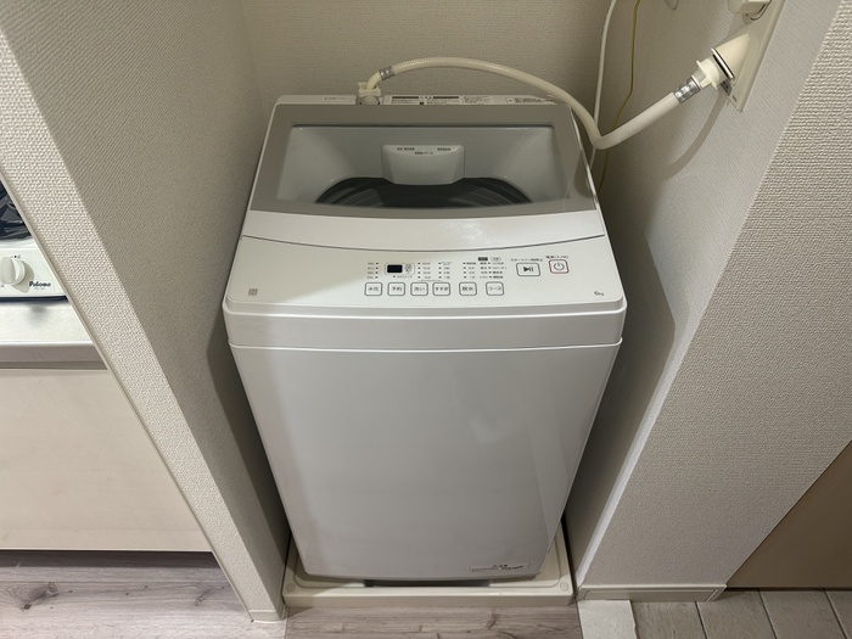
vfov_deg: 56.8
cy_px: 320
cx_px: 426
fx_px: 591
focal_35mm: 24
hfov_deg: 71.6
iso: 200
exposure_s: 1/60
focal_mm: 6.86
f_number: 1.78
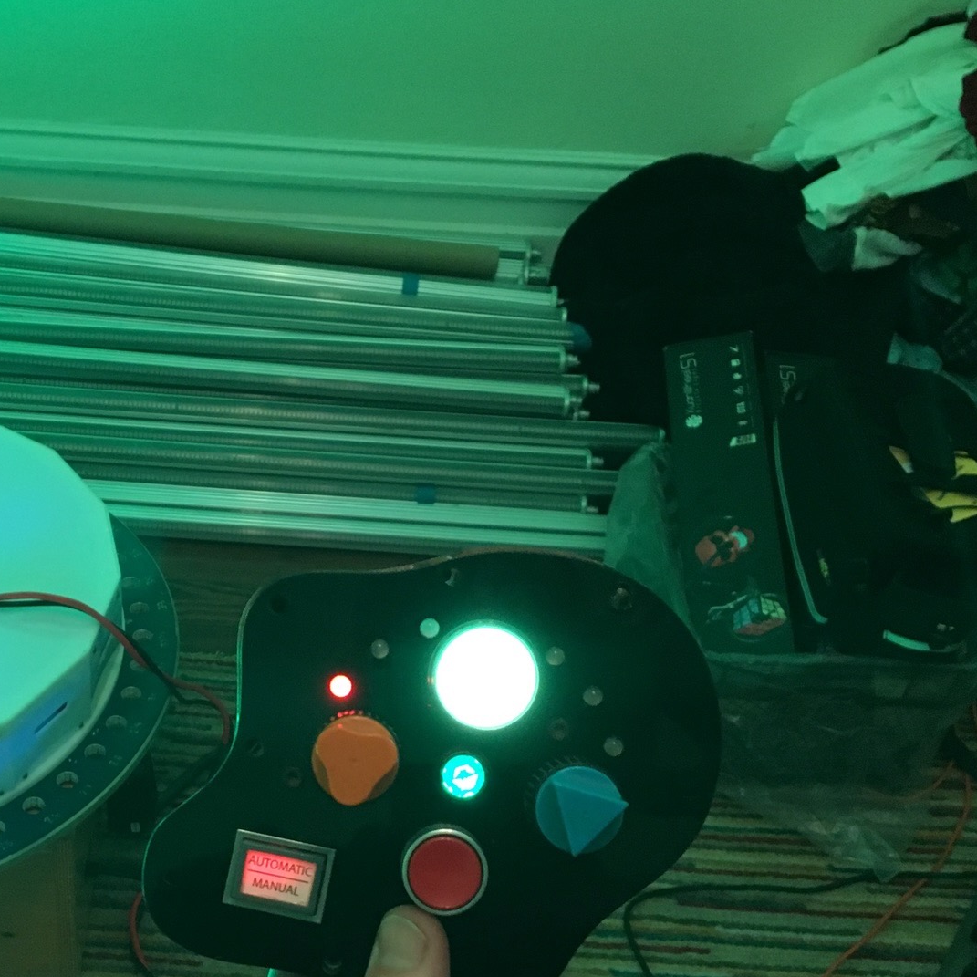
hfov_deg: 34.3
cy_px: 628
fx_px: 1565
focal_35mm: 49
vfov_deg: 34.4
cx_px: 308
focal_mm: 4.15
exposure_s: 1/30
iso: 160
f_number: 2.2
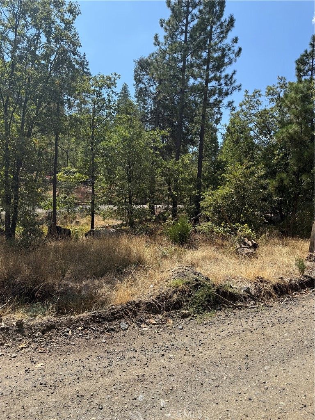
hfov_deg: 56.8
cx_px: 158
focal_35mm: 24
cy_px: 210
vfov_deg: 71.6
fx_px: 291
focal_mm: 6.76
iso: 80
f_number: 1.78
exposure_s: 1/3279
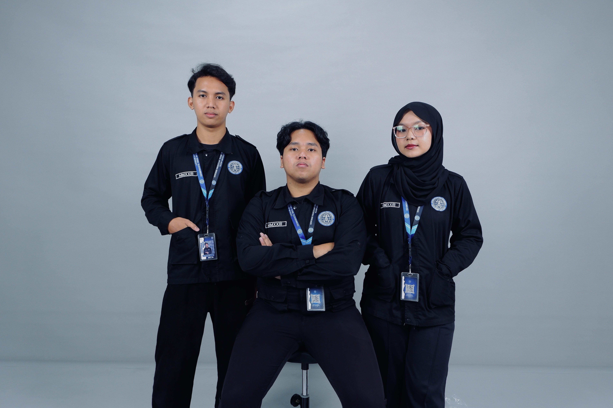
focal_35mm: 29
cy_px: 204
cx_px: 306
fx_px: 494
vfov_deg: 45.0
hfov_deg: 63.7
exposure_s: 1/100
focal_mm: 19.2
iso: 1600
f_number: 4
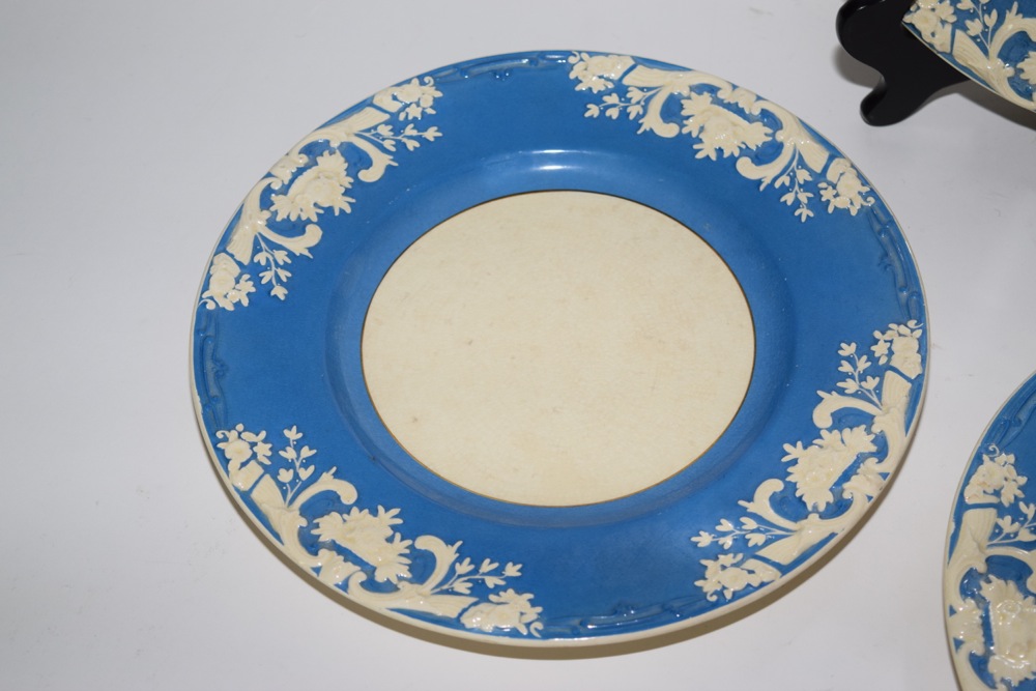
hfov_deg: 28.1
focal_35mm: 72
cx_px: 518
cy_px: 346
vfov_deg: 18.9
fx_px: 2072
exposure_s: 1/60
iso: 450
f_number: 5.3
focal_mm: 48
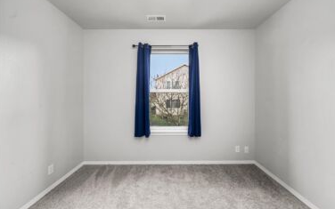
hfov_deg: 109.3
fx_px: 119
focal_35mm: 13
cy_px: 107
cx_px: 173
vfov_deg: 82.8
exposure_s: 1/60
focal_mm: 12
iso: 200
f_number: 7.1
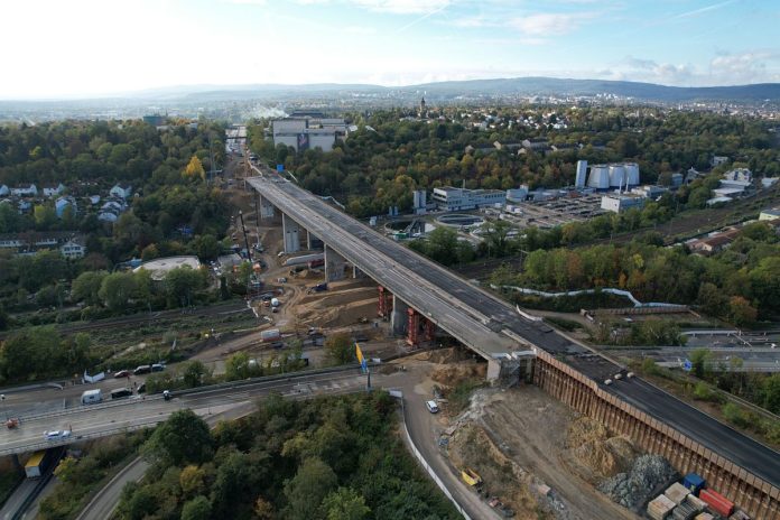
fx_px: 477
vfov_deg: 57.2
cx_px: 390
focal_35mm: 22
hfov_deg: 78.6
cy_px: 260
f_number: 2.8
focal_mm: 8.38
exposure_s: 1/120
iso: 100
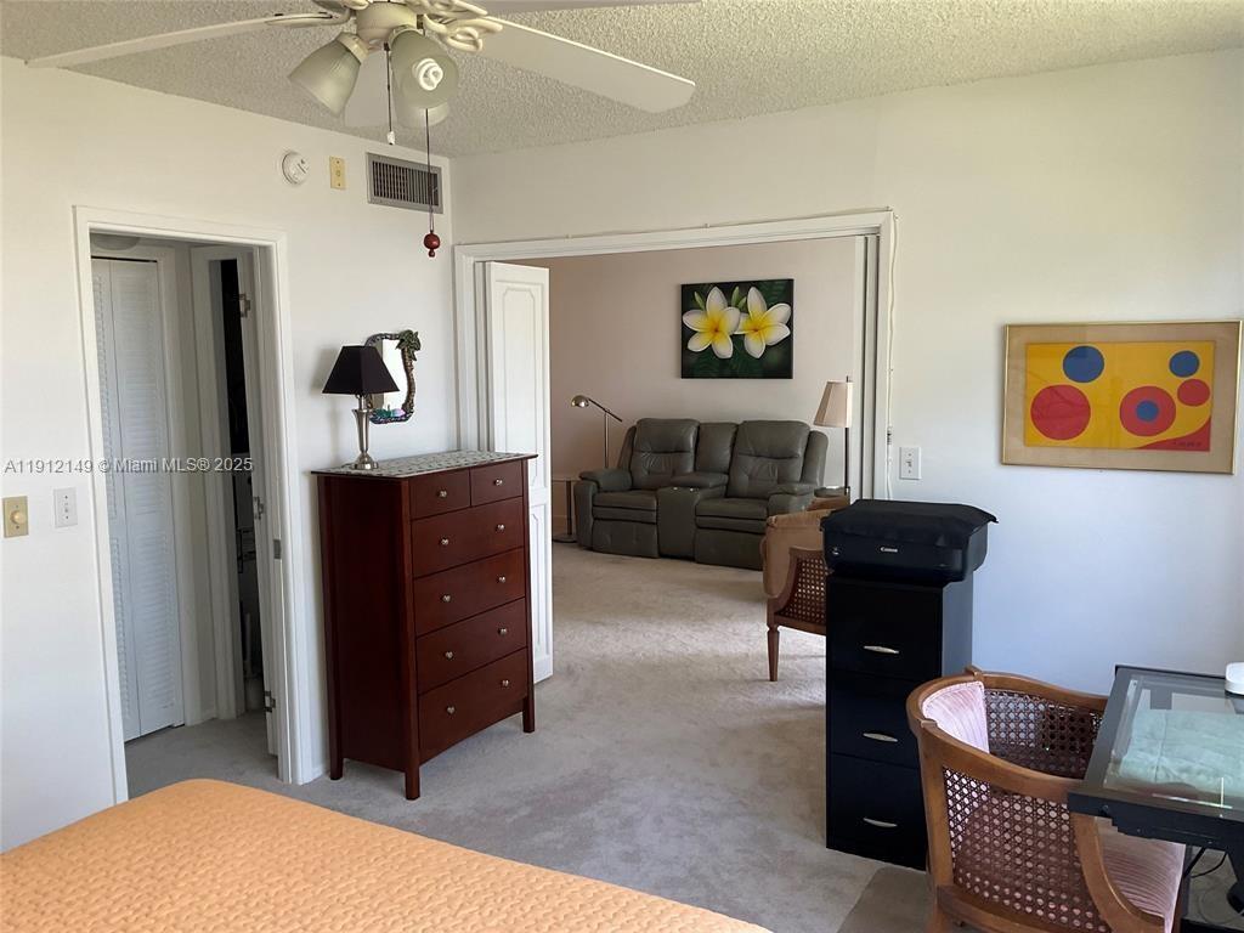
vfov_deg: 48.2
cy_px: 466
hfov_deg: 61.7
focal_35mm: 29
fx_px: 1042
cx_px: 622
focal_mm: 3
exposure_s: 1/60
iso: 64
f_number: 1.8
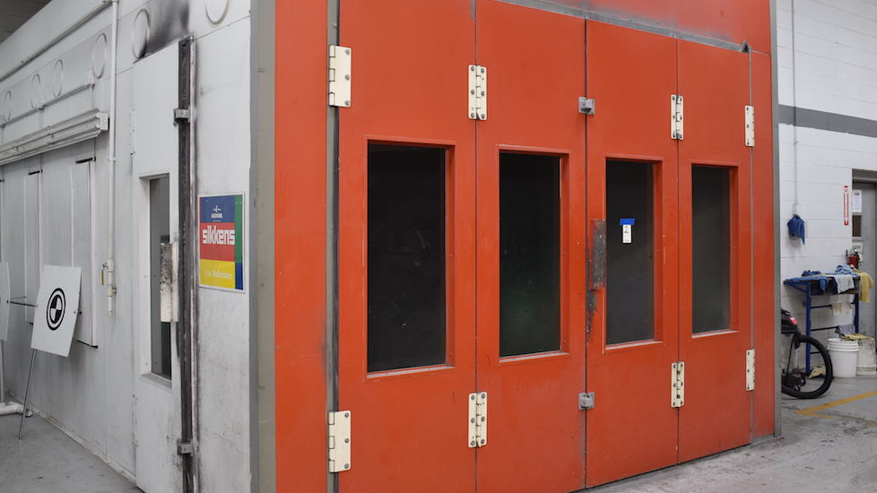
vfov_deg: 31.9
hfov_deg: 54.0
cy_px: 212
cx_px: 439
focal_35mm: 37
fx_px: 860
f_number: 4
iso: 400
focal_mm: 18
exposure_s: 1/60
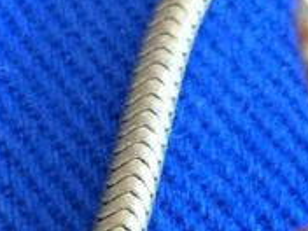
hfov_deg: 11.8
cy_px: -101
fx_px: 1361
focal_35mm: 153
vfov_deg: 9.5
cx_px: 572
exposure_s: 1/30
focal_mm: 4.12
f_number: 2.2
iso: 200
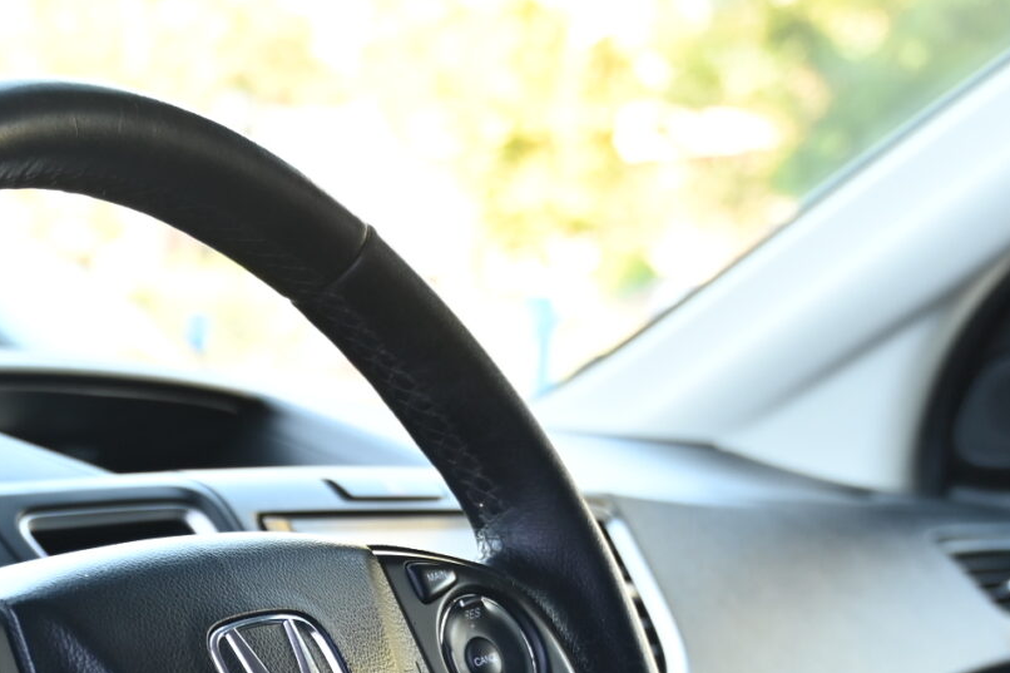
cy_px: 837
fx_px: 3029
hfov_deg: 18.6
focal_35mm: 108
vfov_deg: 12.3
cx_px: 76
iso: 200
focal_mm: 34
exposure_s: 1/30
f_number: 4
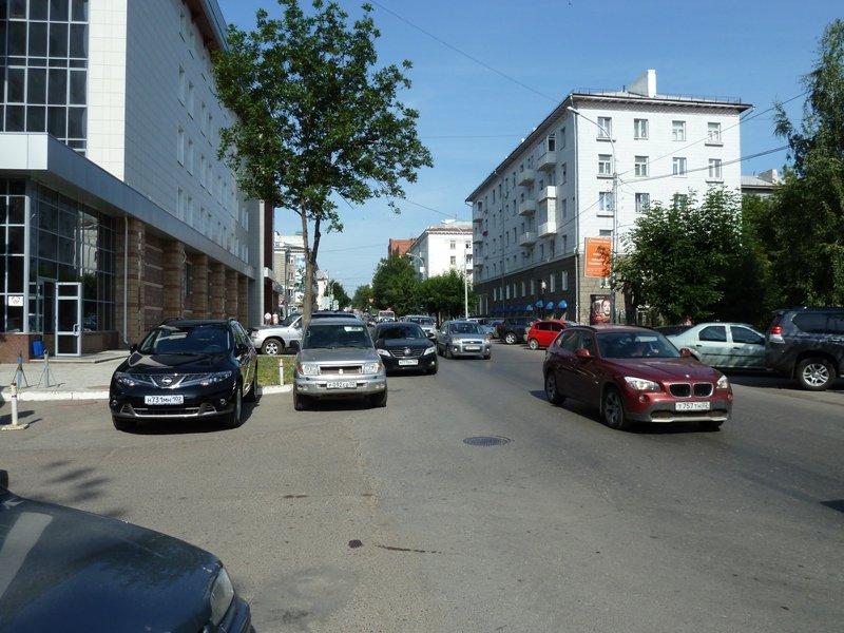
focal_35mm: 25
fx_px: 610
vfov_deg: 54.9
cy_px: 316
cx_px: 422
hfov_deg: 69.4
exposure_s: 1/400
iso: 80
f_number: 5
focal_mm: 4.1
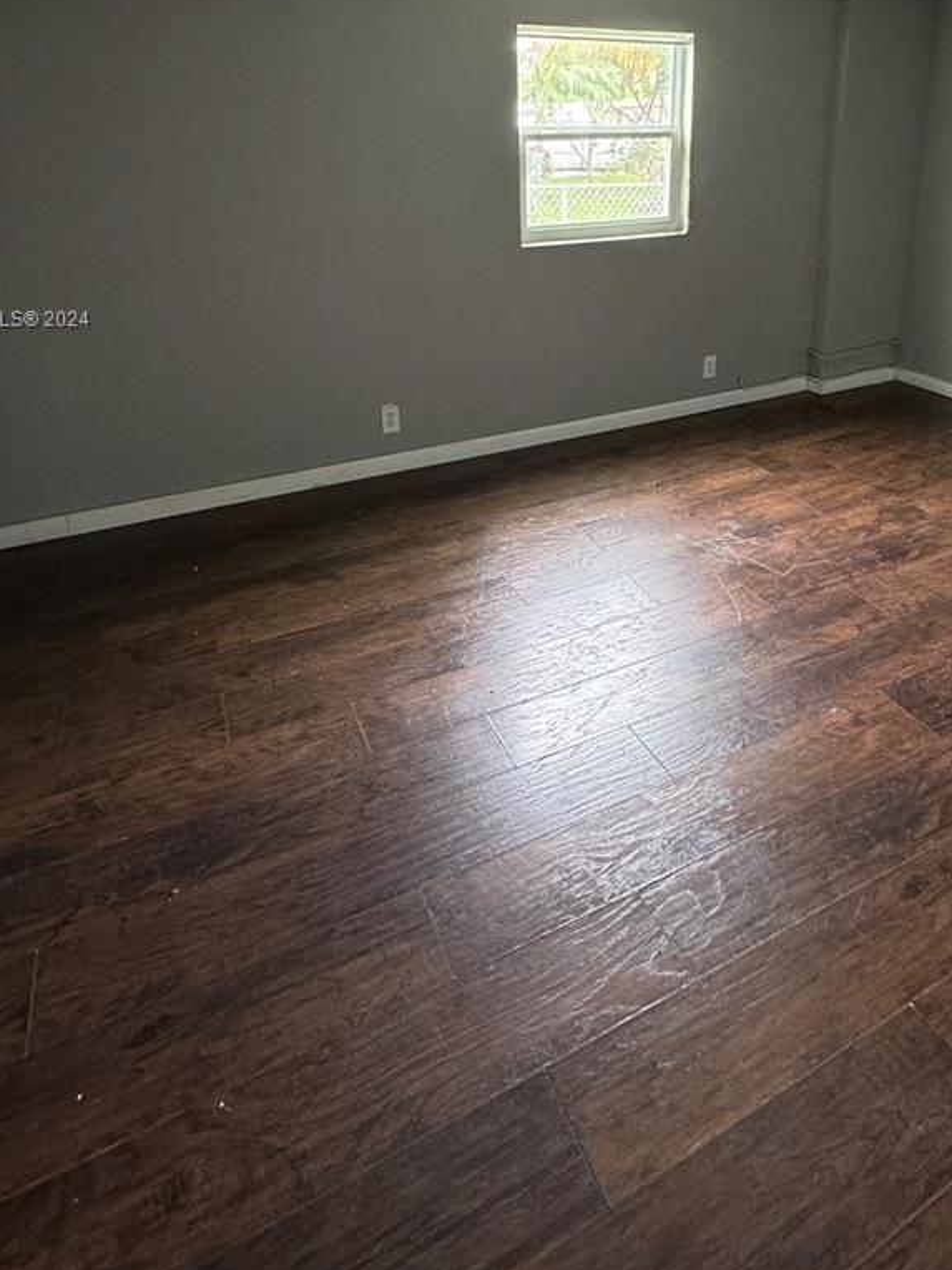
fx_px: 807
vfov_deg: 71.3
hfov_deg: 60.9
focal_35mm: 22
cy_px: 321
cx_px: 533
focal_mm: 2.22
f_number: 2.2
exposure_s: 1/60
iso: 320
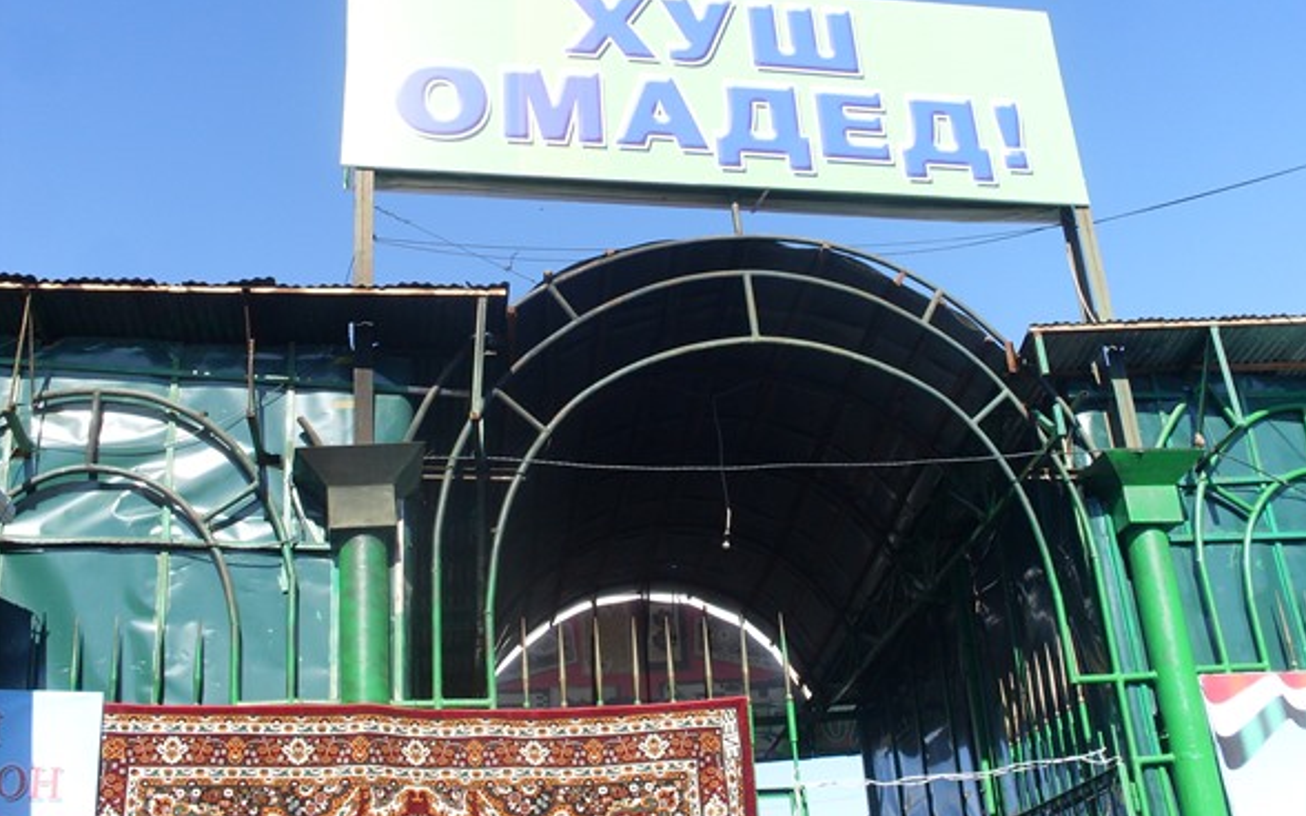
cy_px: 344
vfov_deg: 31.2
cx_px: 659
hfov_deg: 48.2
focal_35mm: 41
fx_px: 1459
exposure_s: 1/125
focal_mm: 6.3
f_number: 8.4
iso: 80
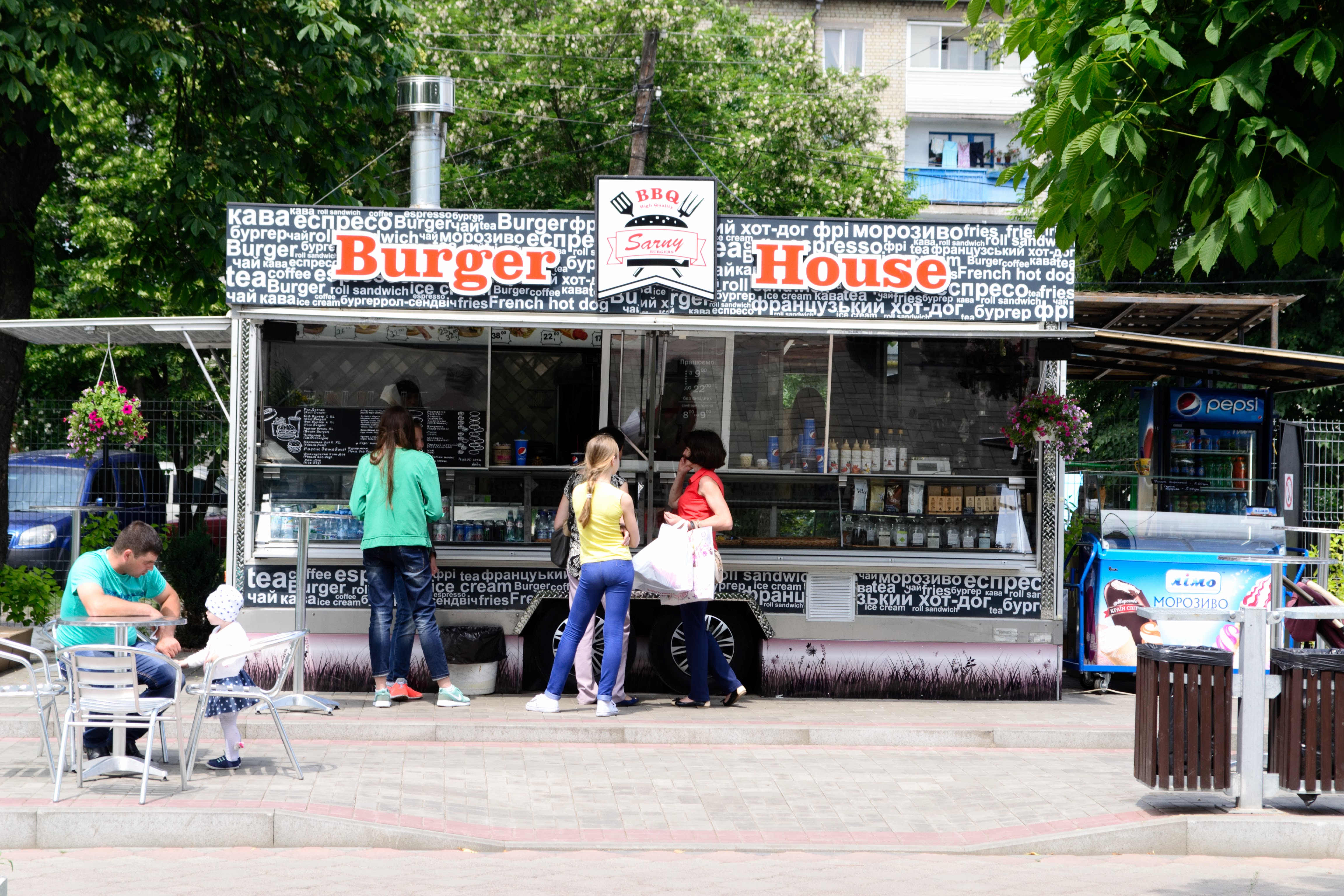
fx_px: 2874
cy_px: 448
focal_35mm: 77
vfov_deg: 17.7
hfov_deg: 26.3
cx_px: 672
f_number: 8
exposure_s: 1/80
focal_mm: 50
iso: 100
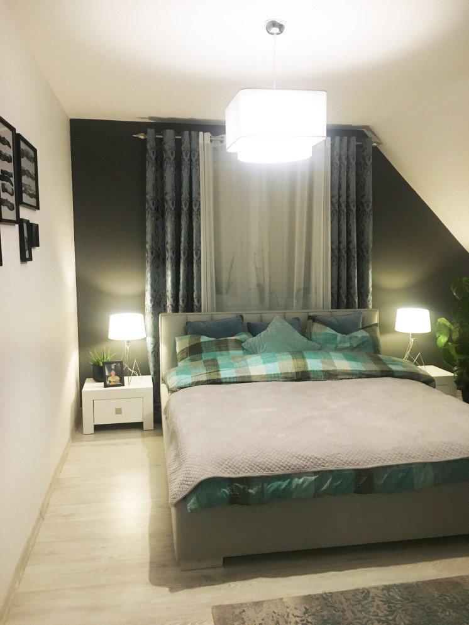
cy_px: 312
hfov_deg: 48.2
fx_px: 524
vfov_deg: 61.6
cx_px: 234
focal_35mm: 29
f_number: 2.2
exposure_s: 1/33
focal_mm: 4.15
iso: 200
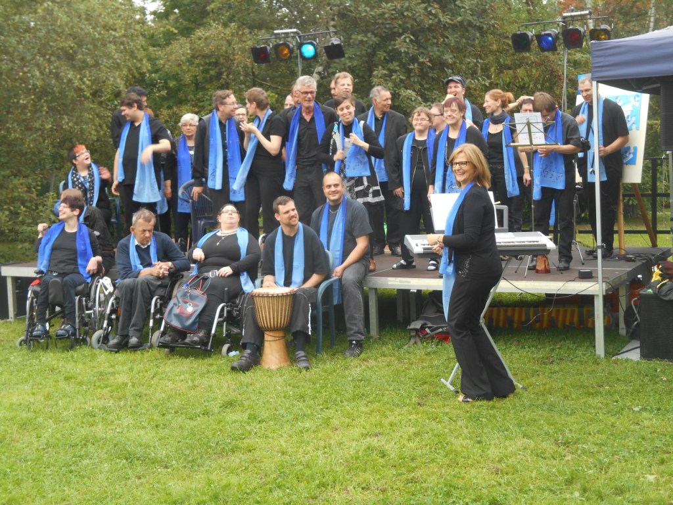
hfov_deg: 36.2
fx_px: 1030
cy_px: 252
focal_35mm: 53
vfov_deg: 27.5
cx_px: 336
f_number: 4.2
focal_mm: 9.5
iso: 80
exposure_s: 1/50
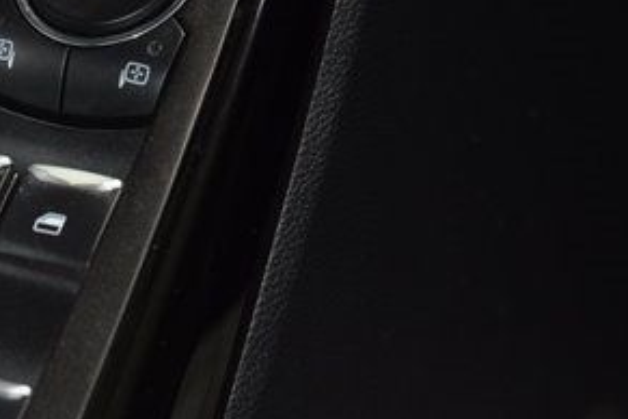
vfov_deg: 5.9
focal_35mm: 231
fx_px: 4029
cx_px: 32
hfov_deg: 8.9
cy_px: 198
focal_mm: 70
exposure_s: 1/80
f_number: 4.5
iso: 1400
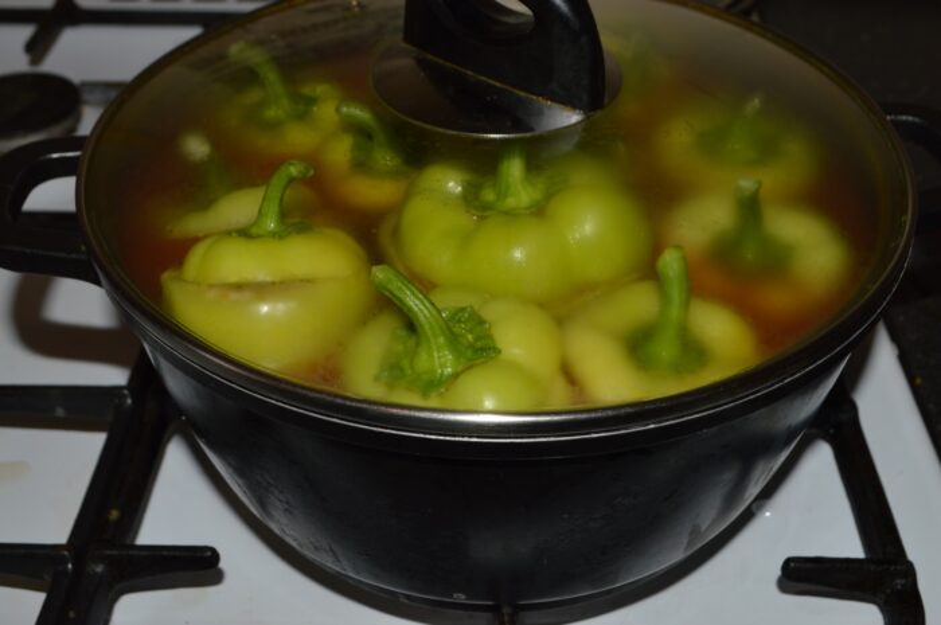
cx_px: 470
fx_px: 1018
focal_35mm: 39
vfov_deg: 34.1
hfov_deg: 49.6
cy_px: 312
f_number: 8
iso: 100
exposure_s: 1/60
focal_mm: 26
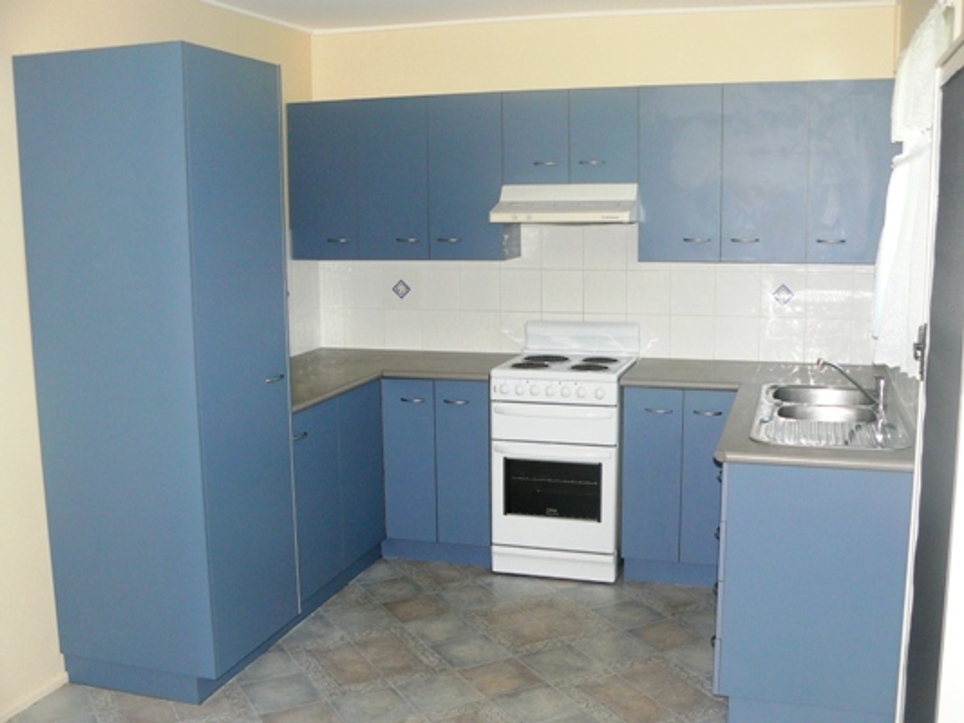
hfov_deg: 51.3
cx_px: 482
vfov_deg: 39.7
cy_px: 362
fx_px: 1003
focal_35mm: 36
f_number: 2.8
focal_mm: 6
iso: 160
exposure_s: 1/80
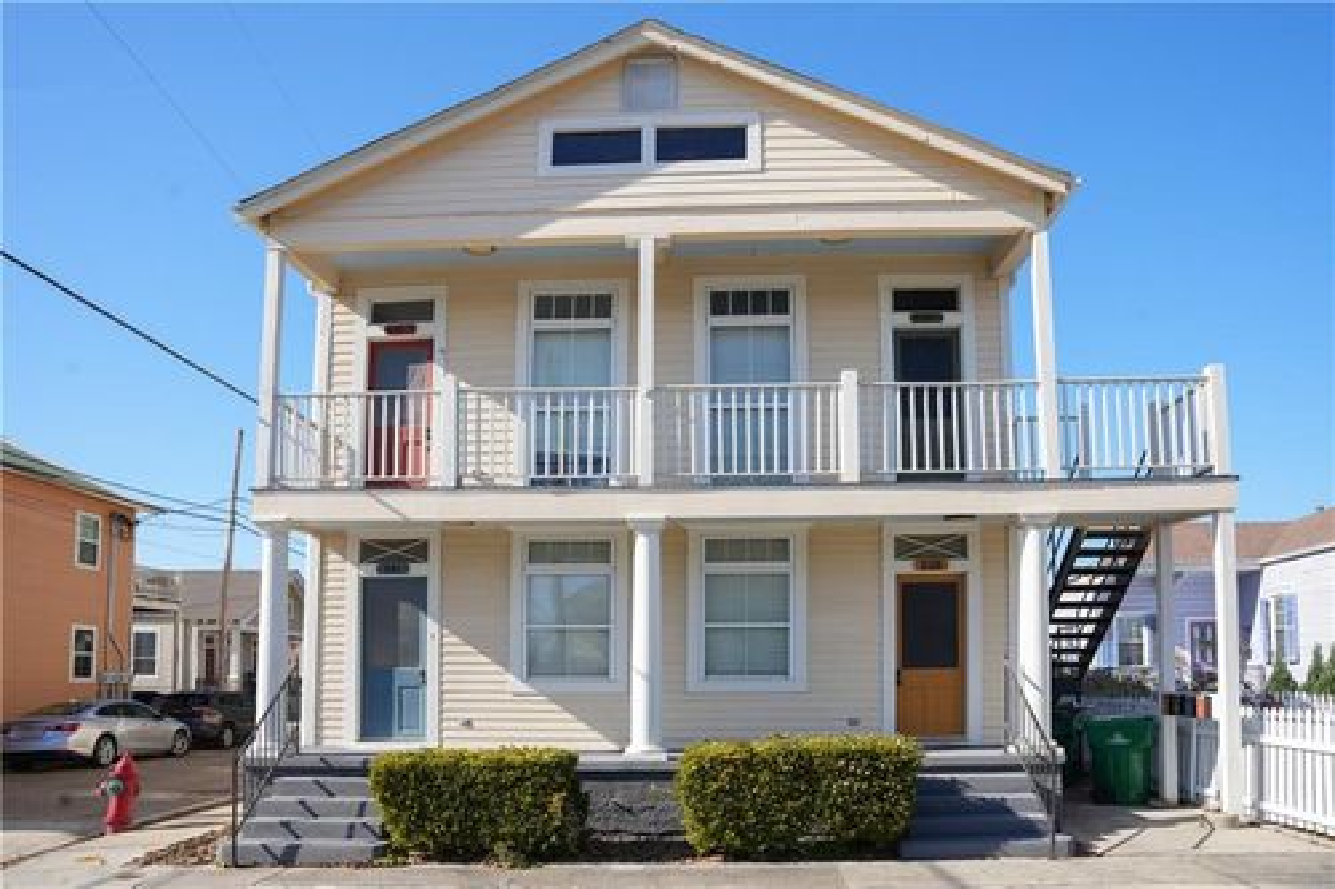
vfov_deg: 53.1
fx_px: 890
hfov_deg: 73.8
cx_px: 668
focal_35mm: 24
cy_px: 444
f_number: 8
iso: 100
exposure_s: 1/160
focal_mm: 24
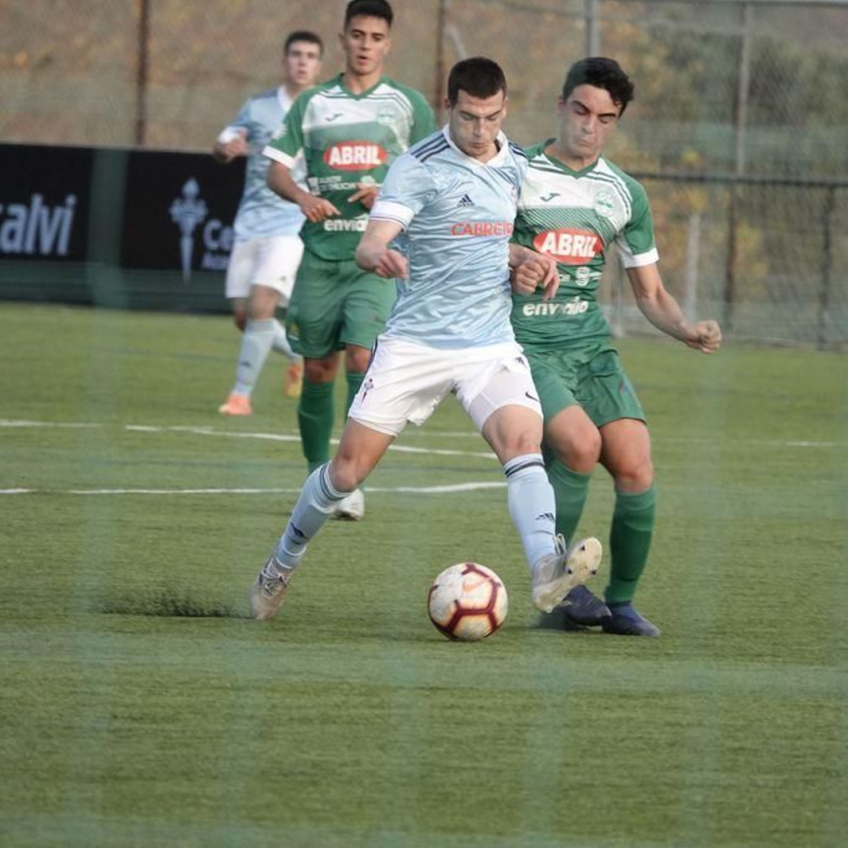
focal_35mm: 765
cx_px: 452
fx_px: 21202
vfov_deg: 2.3
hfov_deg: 2.3
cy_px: 424
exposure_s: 1/500
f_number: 4
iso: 640
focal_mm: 219.76
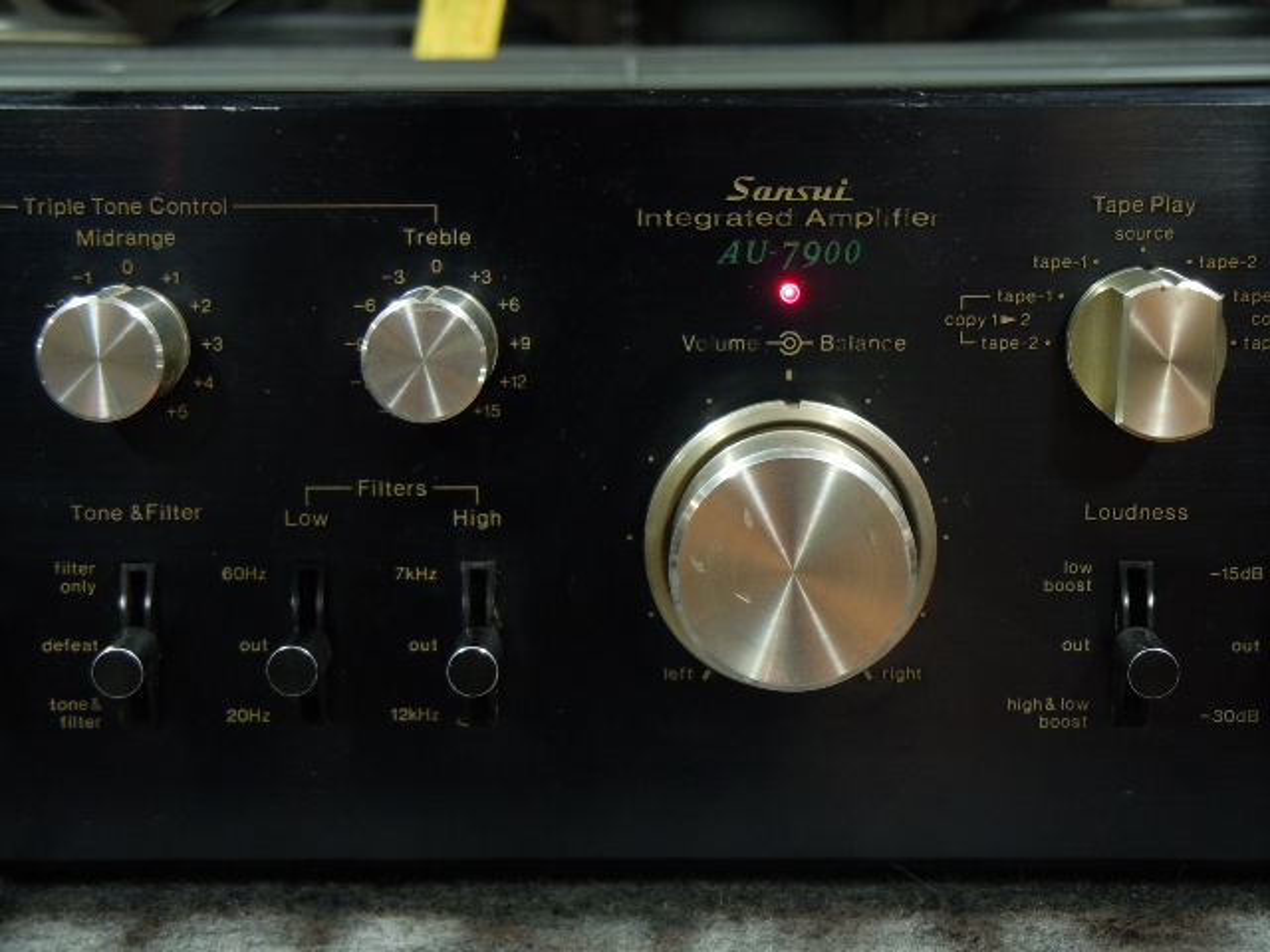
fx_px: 2495
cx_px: 635
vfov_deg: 21.6
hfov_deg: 28.6
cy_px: 476
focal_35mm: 68
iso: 200
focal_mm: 12.2
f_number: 4.1
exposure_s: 1/5
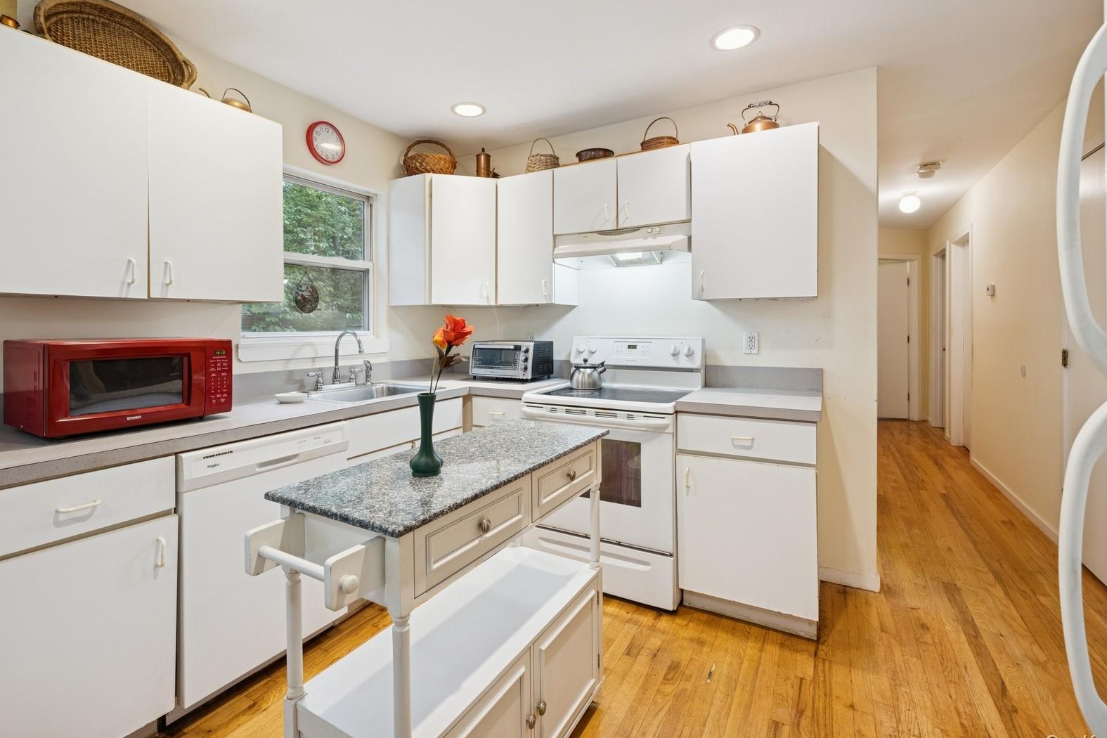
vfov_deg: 73.6
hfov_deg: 96.7
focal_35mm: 16
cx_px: 537
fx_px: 492
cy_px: 335
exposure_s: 1/20
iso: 800
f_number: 8
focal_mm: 14
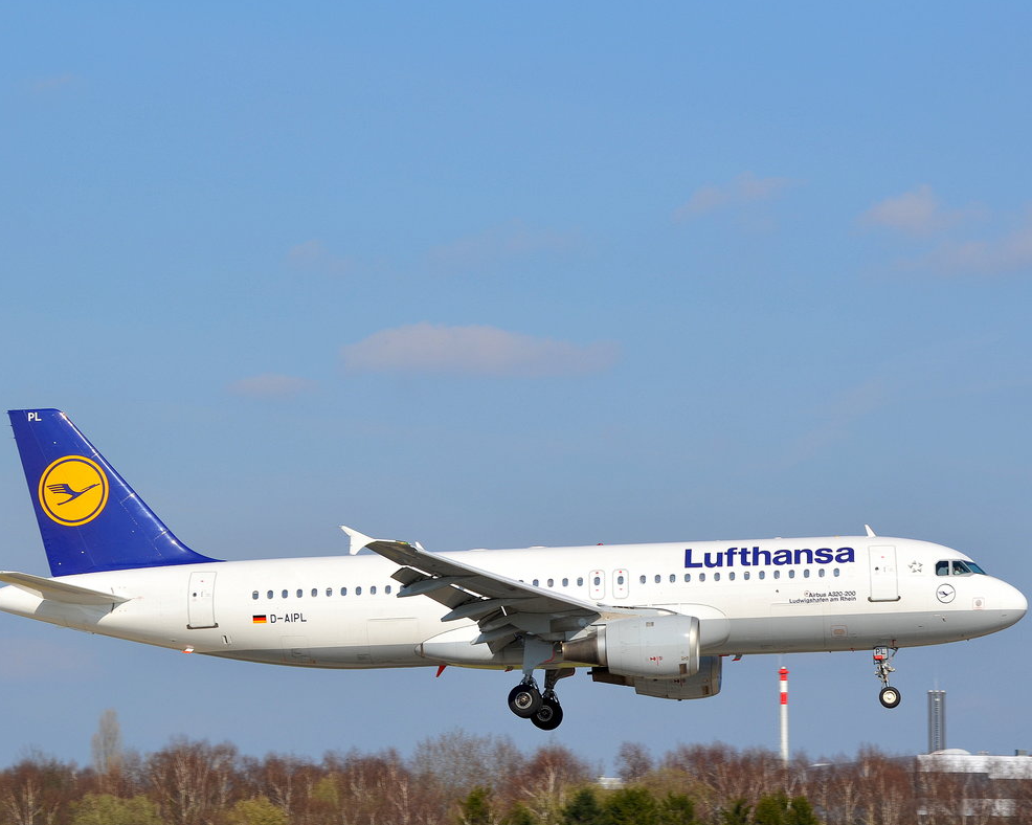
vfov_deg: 9.0
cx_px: 571
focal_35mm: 171
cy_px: 410
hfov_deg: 11.3
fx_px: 5221
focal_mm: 100
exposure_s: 1/400
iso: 100
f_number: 10
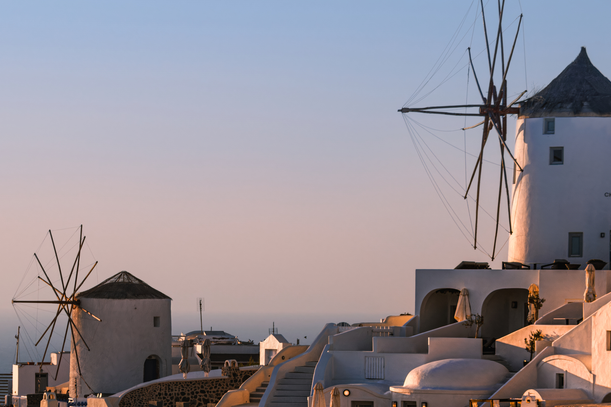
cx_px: 155
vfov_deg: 5.8
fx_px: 3988
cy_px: 357
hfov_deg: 8.7
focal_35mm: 235
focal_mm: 78
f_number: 8
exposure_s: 1/1799
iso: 800
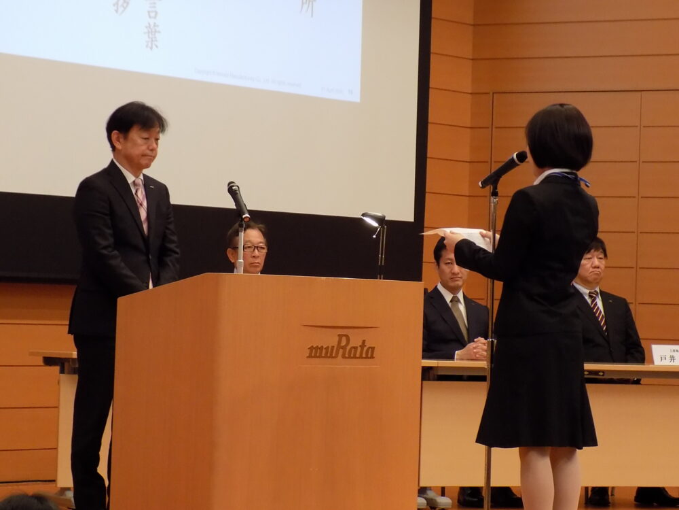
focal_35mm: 132
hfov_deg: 14.9
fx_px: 2589
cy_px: 255
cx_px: 340
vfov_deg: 11.2
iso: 400
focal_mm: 23.4
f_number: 5
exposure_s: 1/8
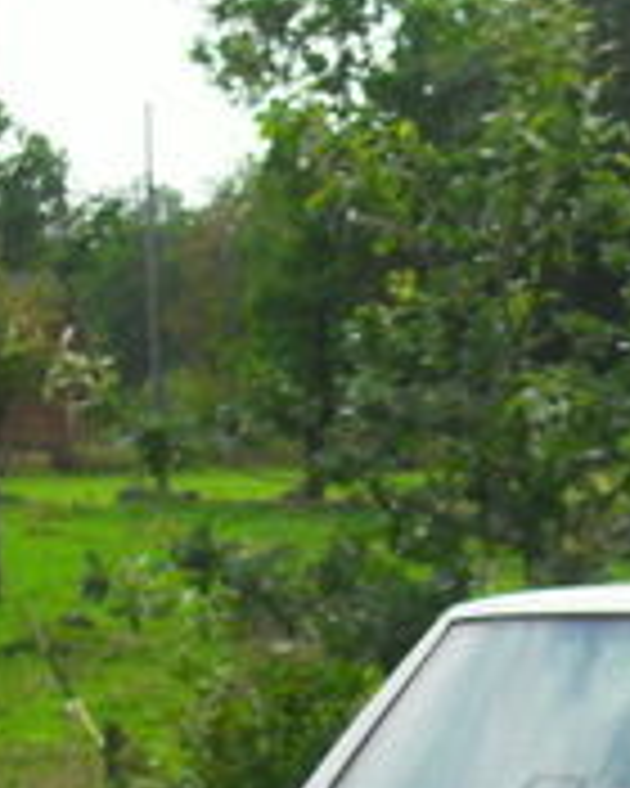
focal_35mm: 203
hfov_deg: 7.4
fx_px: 4731
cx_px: 1044
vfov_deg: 9.4
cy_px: 946
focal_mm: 10.1
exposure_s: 1/500
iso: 100
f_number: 4.3
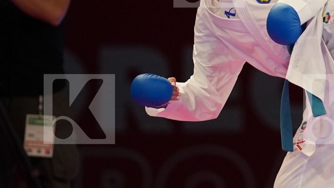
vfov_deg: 1.9
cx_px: 339
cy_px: -27
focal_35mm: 649
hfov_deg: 3.3
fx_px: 5746
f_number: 2.8
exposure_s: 1/1000
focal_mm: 200
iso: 3200
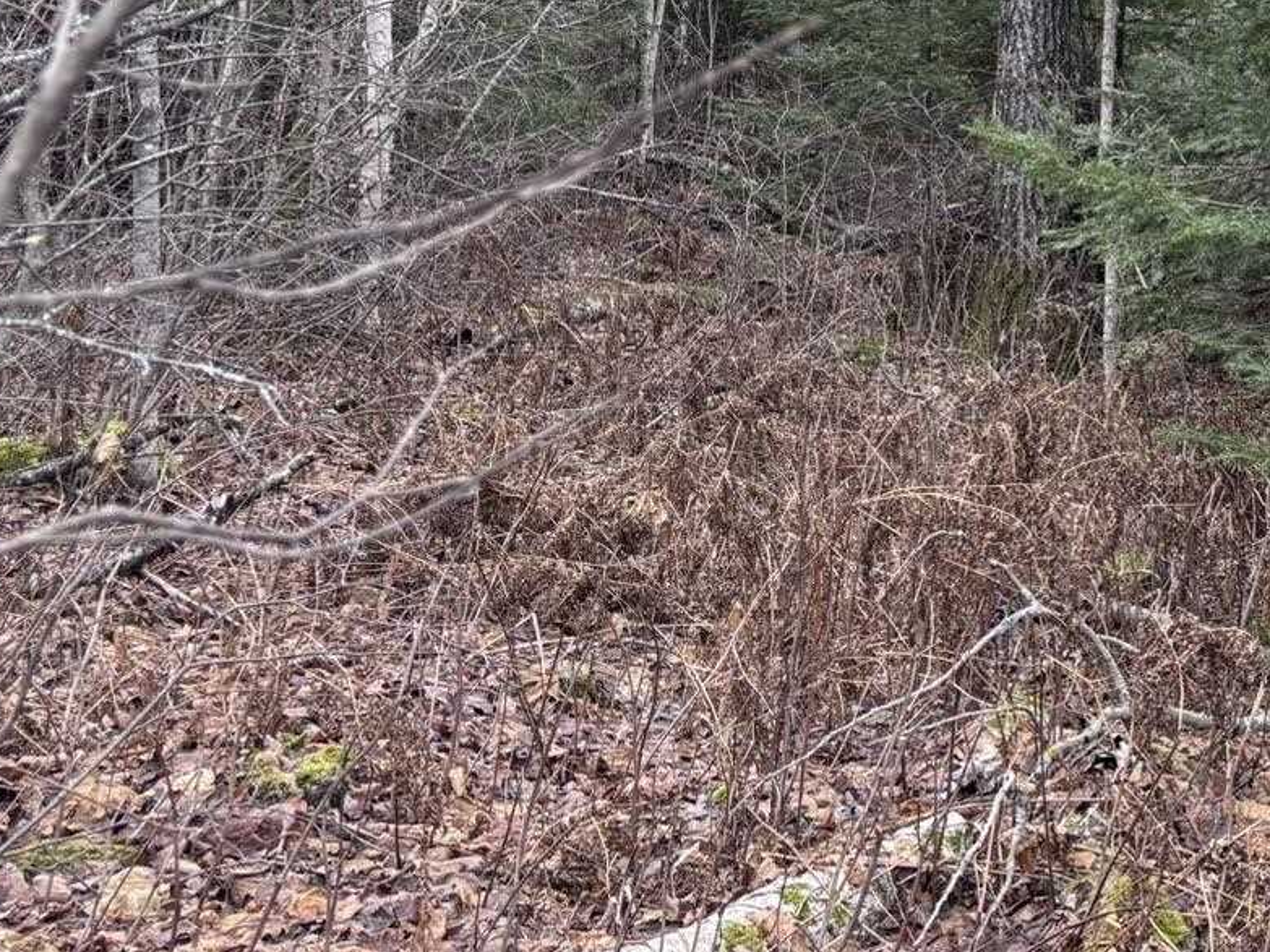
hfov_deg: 25.9
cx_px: 1481
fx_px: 2494
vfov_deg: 20.5
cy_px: -110
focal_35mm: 68
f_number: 1.6
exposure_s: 1/121
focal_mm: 5.96
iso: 80
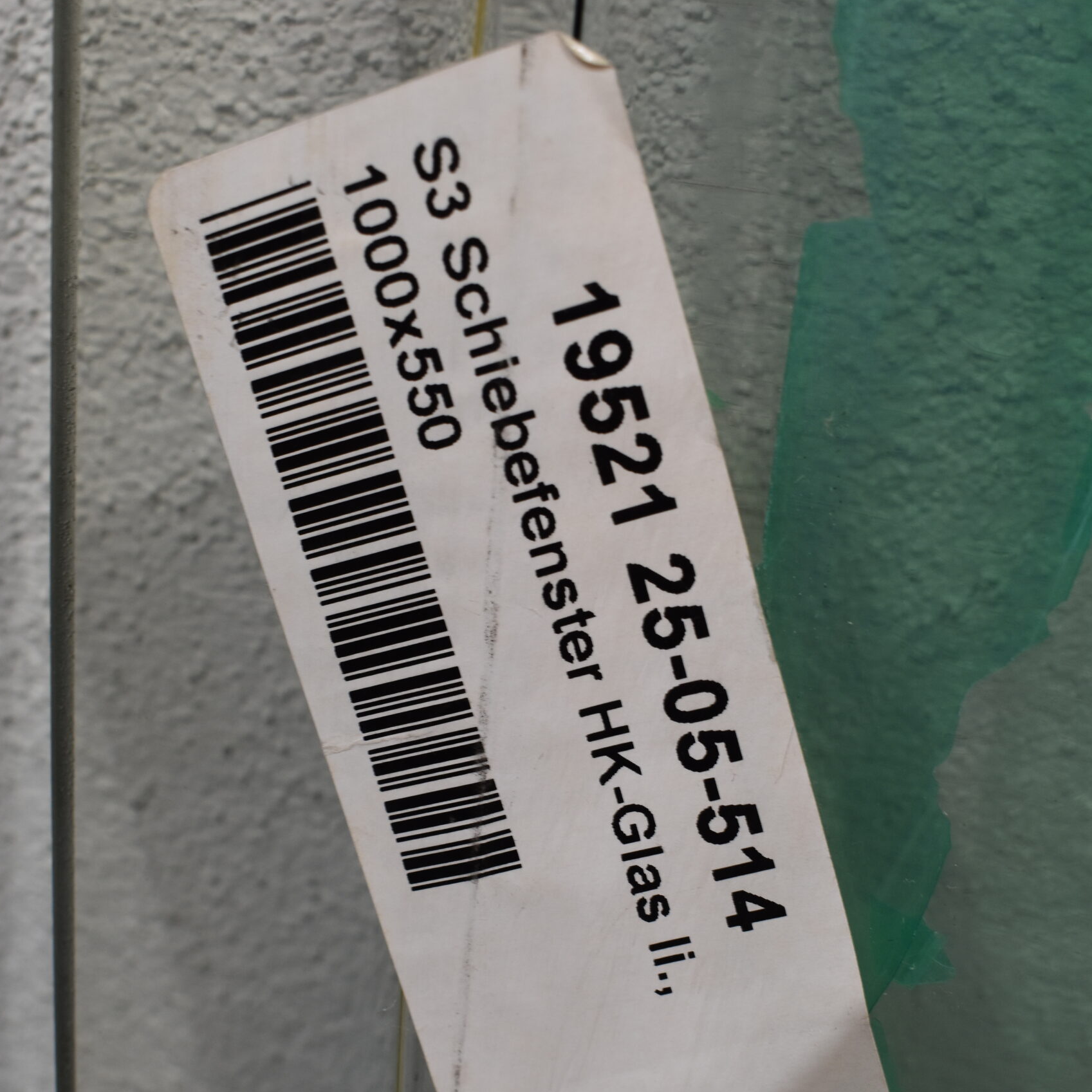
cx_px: 544
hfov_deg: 34.0
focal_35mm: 50
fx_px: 1785
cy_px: 779
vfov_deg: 33.5
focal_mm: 26
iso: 400
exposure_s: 1/60
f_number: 8
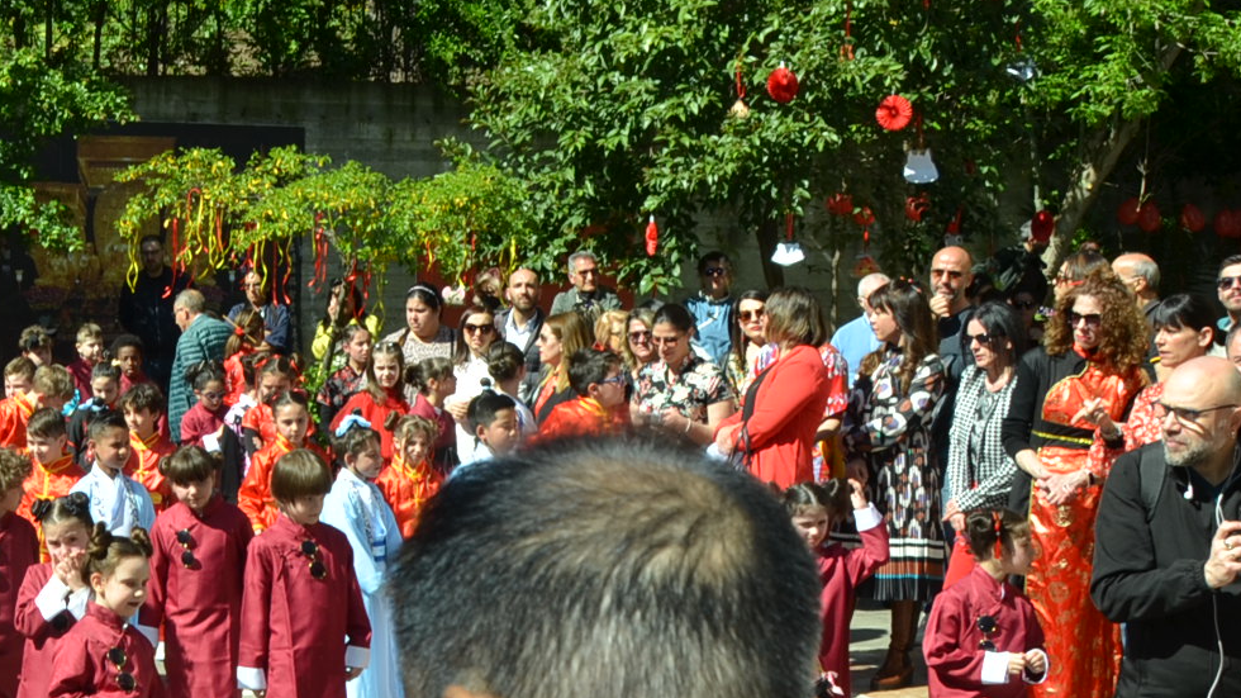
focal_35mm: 71
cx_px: -72
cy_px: 326
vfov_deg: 17.0
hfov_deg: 27.6
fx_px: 2336
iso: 200
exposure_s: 1/250
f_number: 9
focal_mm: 18
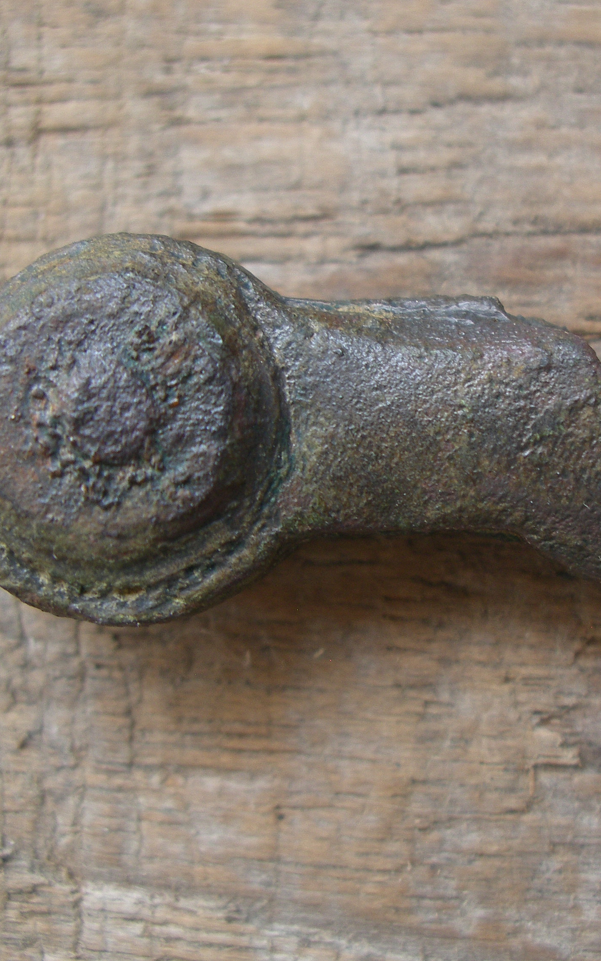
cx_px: 456
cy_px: 479
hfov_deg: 24.1
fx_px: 1389
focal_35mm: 53
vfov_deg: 38.2
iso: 125
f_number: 2.8
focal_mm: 7.8
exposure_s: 1/40
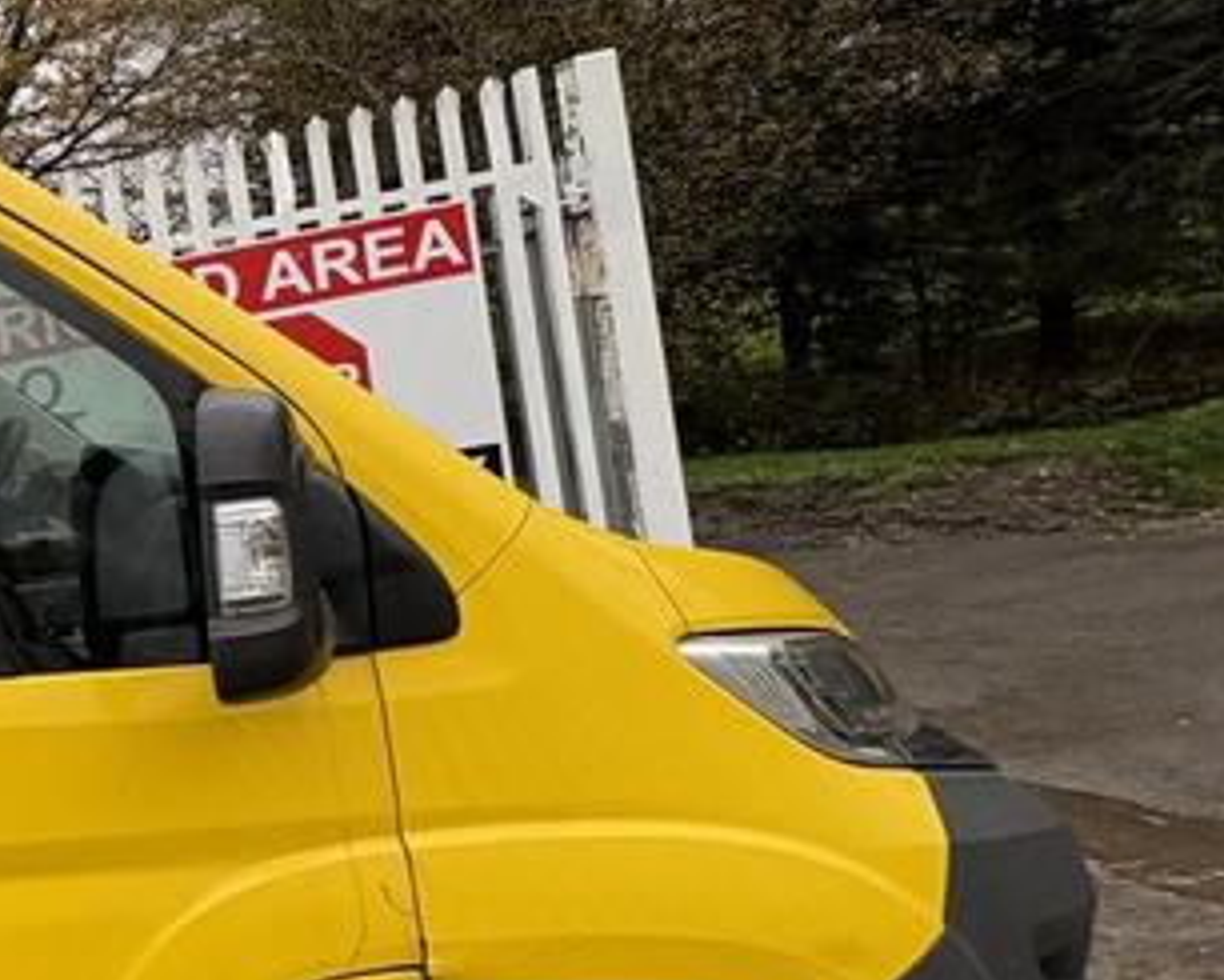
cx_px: -528
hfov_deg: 30.4
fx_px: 1449
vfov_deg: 37.3
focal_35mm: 40
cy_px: 572
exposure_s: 1/344
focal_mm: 2.22
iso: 40
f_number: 2.2
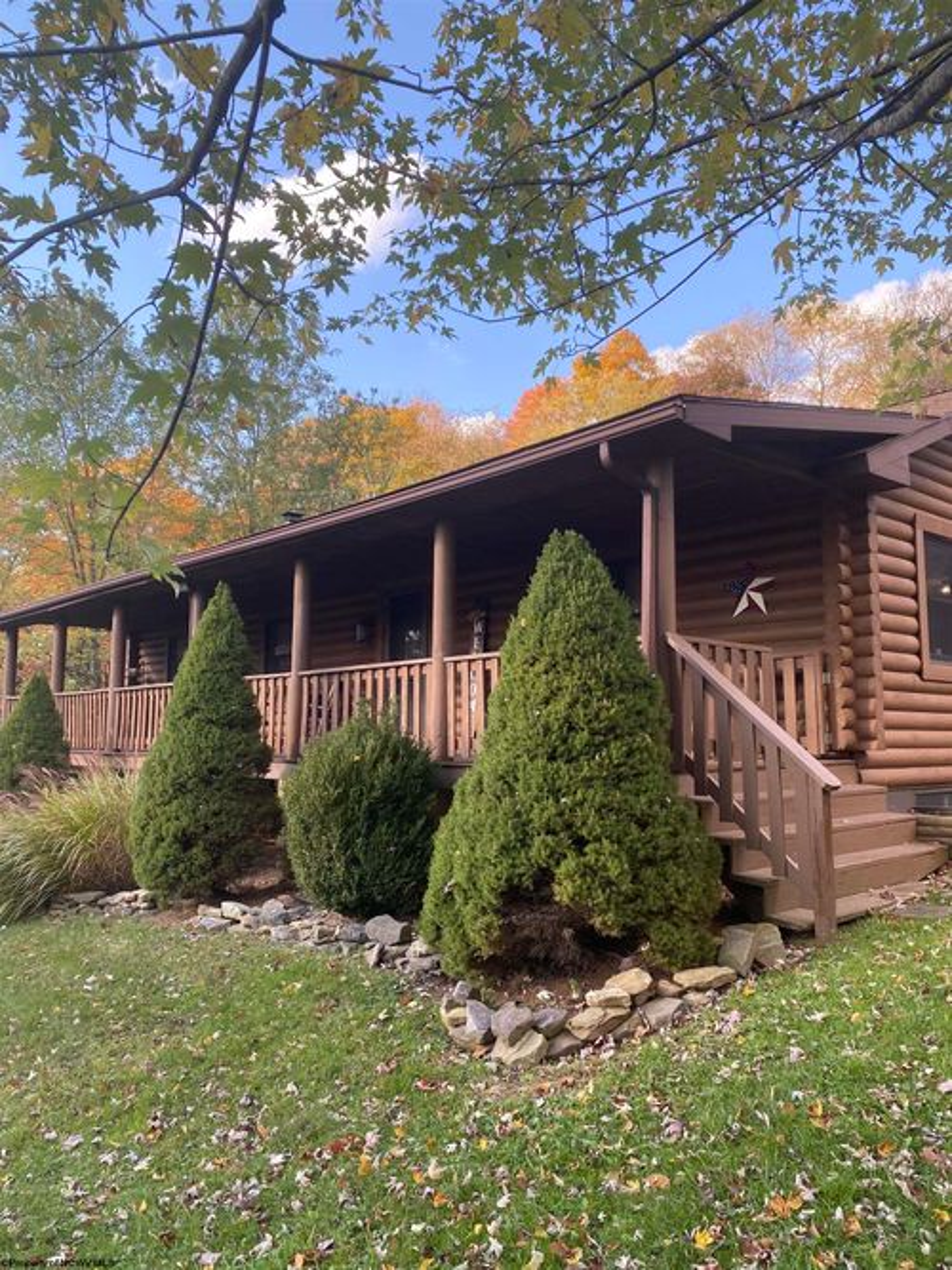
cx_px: 476
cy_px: 635
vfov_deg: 67.3
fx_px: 954
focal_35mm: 26
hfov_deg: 53.0
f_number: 1.8
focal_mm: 4.25
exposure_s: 1/269
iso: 32
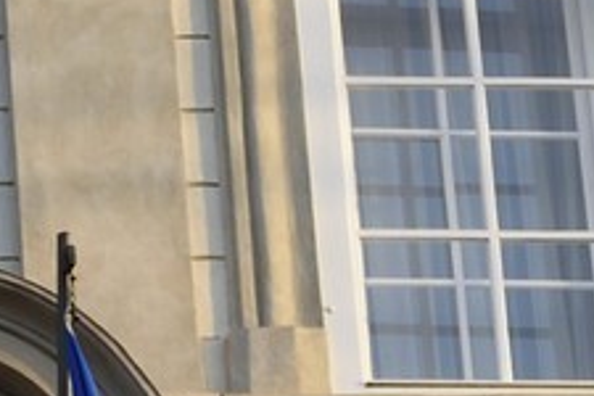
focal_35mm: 171
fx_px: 2821
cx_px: -824
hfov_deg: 10.4
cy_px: 1331
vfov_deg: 6.9
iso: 200
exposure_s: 1/250
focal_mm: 24
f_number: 5
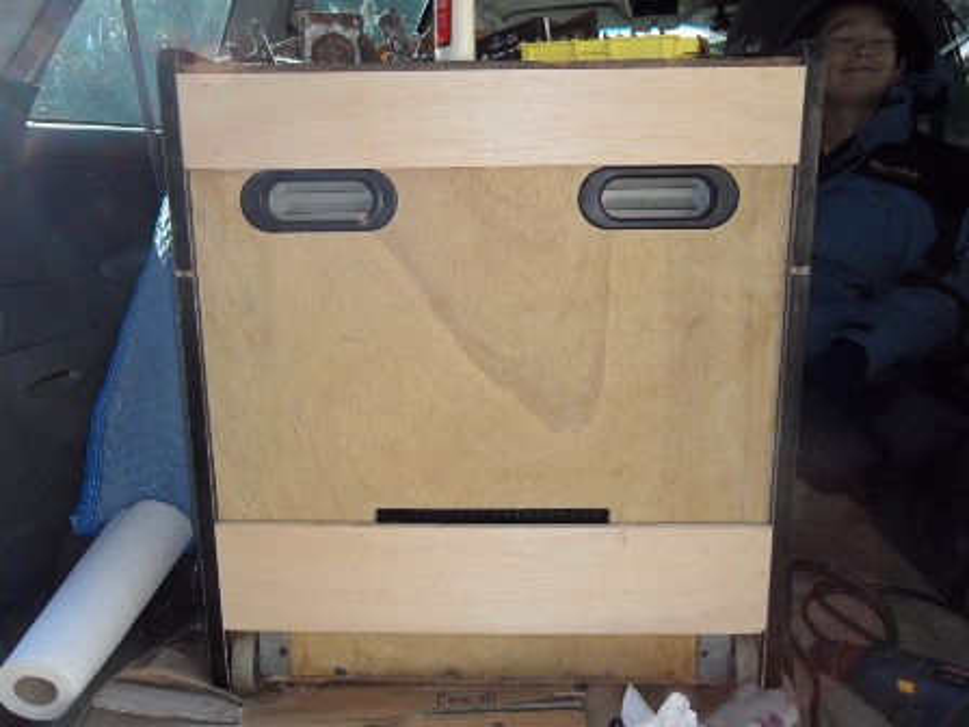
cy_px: 364
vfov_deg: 49.7
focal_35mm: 28
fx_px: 784
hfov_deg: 63.4
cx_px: 484
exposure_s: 1/125
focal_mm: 5
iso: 80
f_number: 3.4
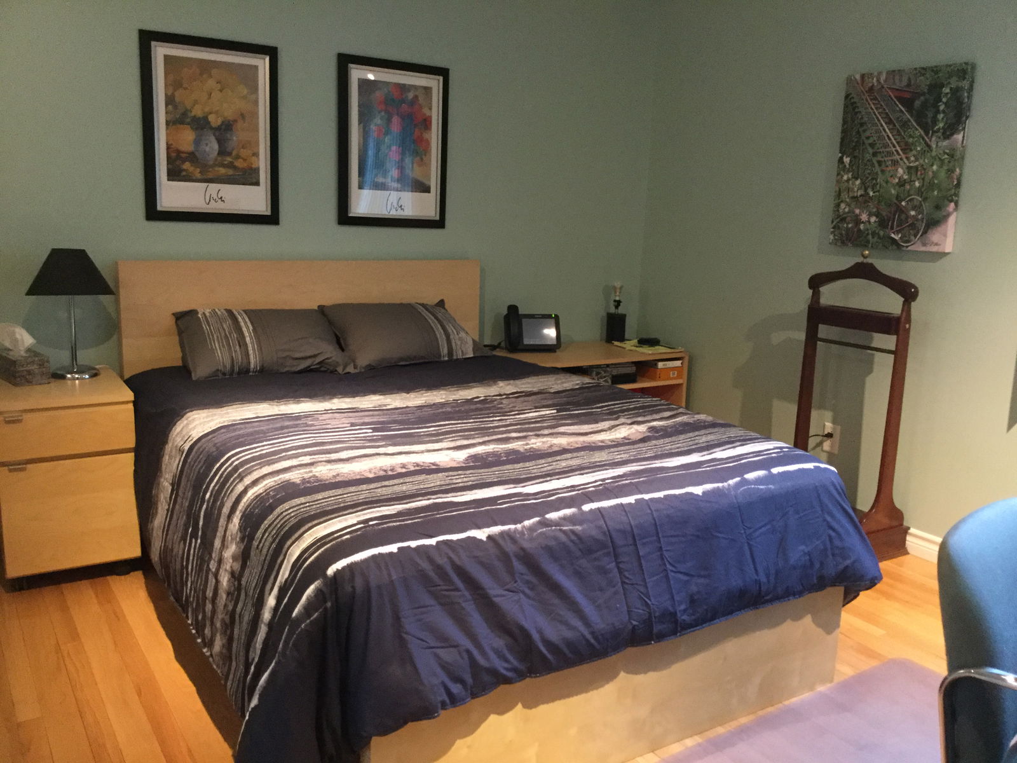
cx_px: 508
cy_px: 382
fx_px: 911
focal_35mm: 31
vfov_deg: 45.4
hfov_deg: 58.4
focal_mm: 3.3
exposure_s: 1/15
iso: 200
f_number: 2.4
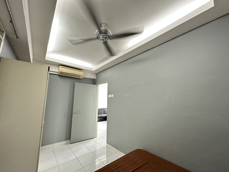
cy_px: 86
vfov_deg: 85.7
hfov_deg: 102.1
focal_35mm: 14
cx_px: 114
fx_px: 93
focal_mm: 2.22
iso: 500
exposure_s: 1/50
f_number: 2.2
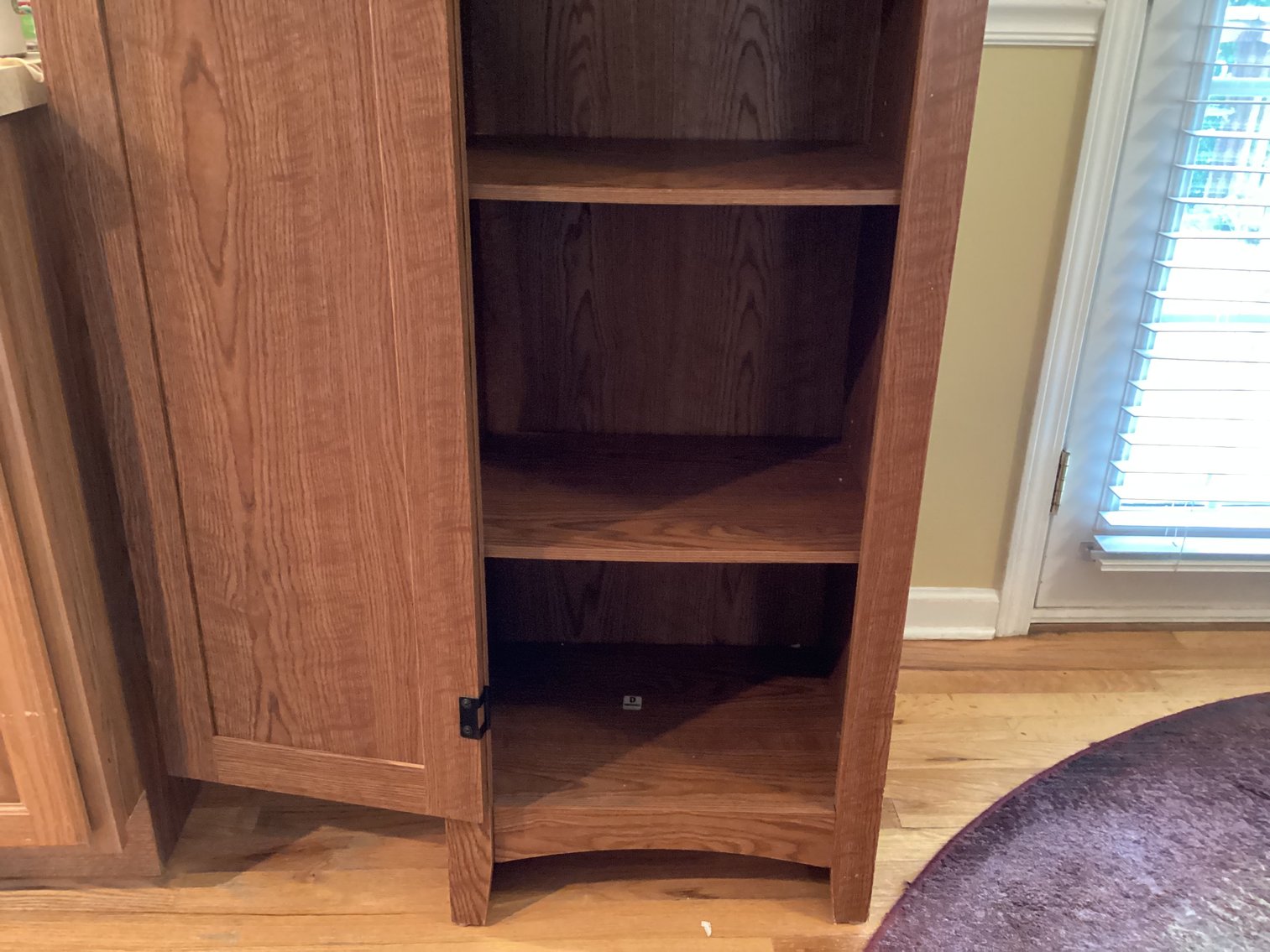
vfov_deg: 45.4
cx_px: 635
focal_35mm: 31
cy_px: 476
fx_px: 1137
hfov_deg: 58.3
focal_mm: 3.3
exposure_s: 1/20
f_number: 2.4
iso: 640
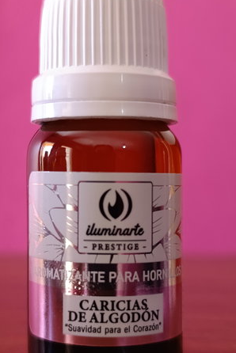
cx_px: 106
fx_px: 560
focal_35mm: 57
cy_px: 186
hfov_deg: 23.8
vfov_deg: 35.0
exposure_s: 1/100
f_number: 1.65
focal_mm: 6.11
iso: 1058
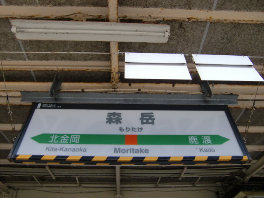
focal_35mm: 28
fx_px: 214
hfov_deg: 63.4
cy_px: 99
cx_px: 132
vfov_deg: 49.7
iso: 250
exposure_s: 1/60
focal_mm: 4.9
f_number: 2.6
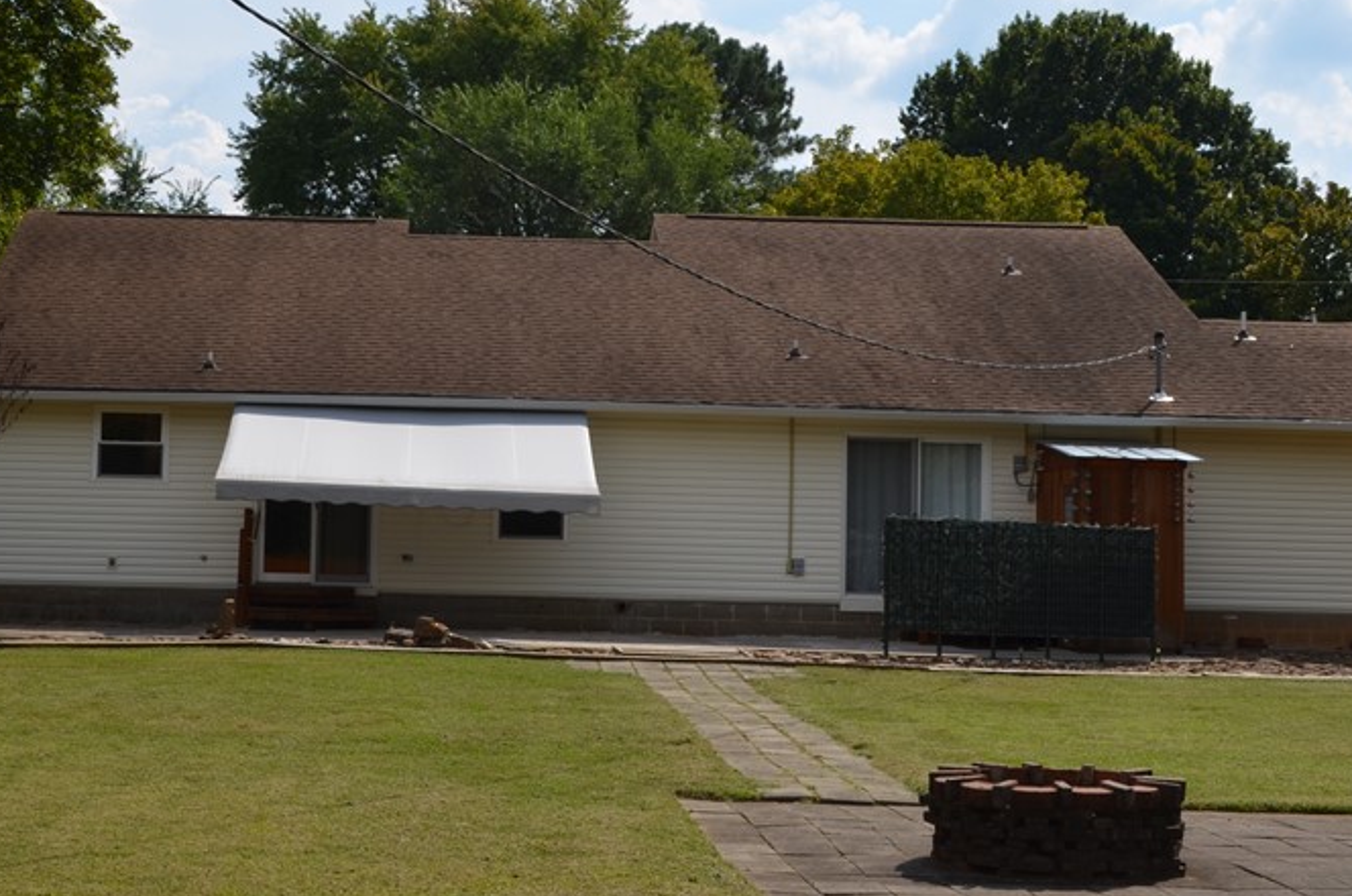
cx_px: 496
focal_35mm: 59
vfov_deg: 22.9
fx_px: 2212
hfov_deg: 33.8
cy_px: 394
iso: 100
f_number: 10
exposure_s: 1/200
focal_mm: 24
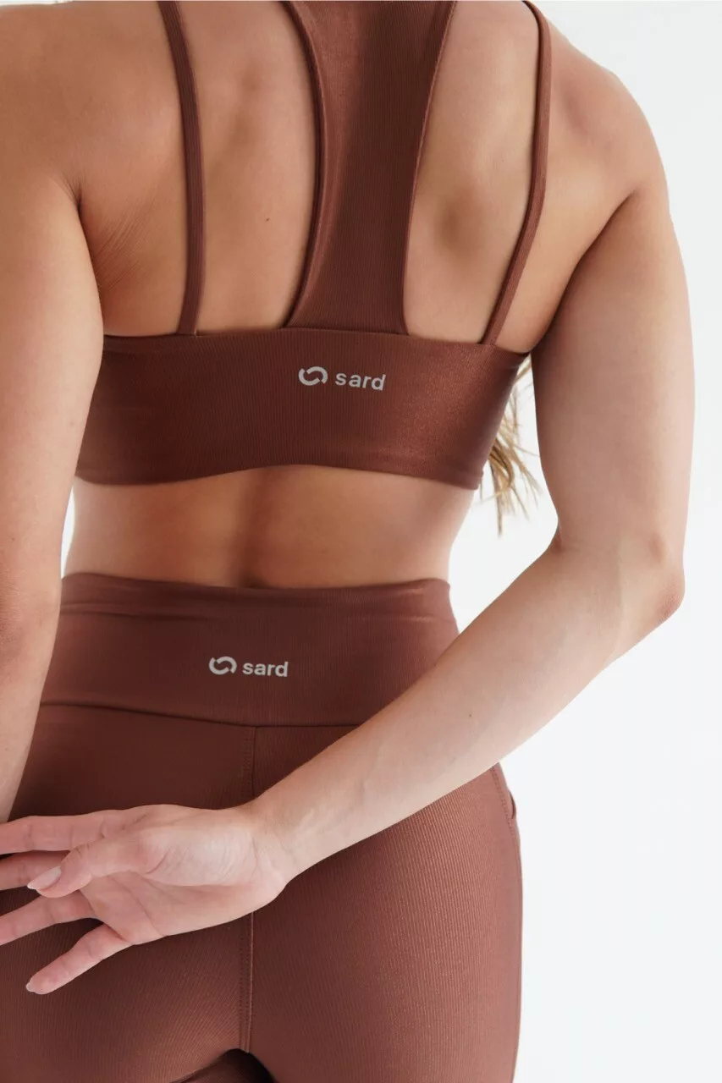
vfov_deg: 43.6
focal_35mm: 45
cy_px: 542
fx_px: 1354
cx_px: 361
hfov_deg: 29.9
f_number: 4.5
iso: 125
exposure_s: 1/100
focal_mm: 30
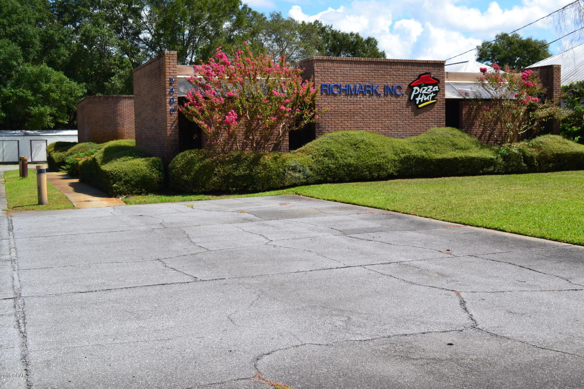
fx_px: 698
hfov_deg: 45.4
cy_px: 190
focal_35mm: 43
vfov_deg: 31.2
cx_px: 294
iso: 400
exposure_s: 1/320
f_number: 10
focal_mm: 28
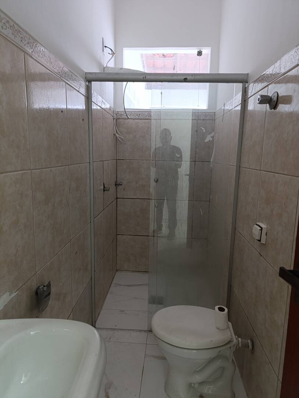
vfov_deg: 73.9
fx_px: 264
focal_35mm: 23
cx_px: 150
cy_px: 199
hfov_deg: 59.0
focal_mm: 6.14
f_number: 1.6
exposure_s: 1/120
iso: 1250
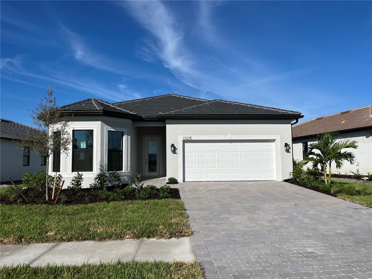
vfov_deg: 53.1
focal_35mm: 26
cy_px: 140
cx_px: 186
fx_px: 279
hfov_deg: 67.3
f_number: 1.6
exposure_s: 1/6897
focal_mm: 5.1
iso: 50
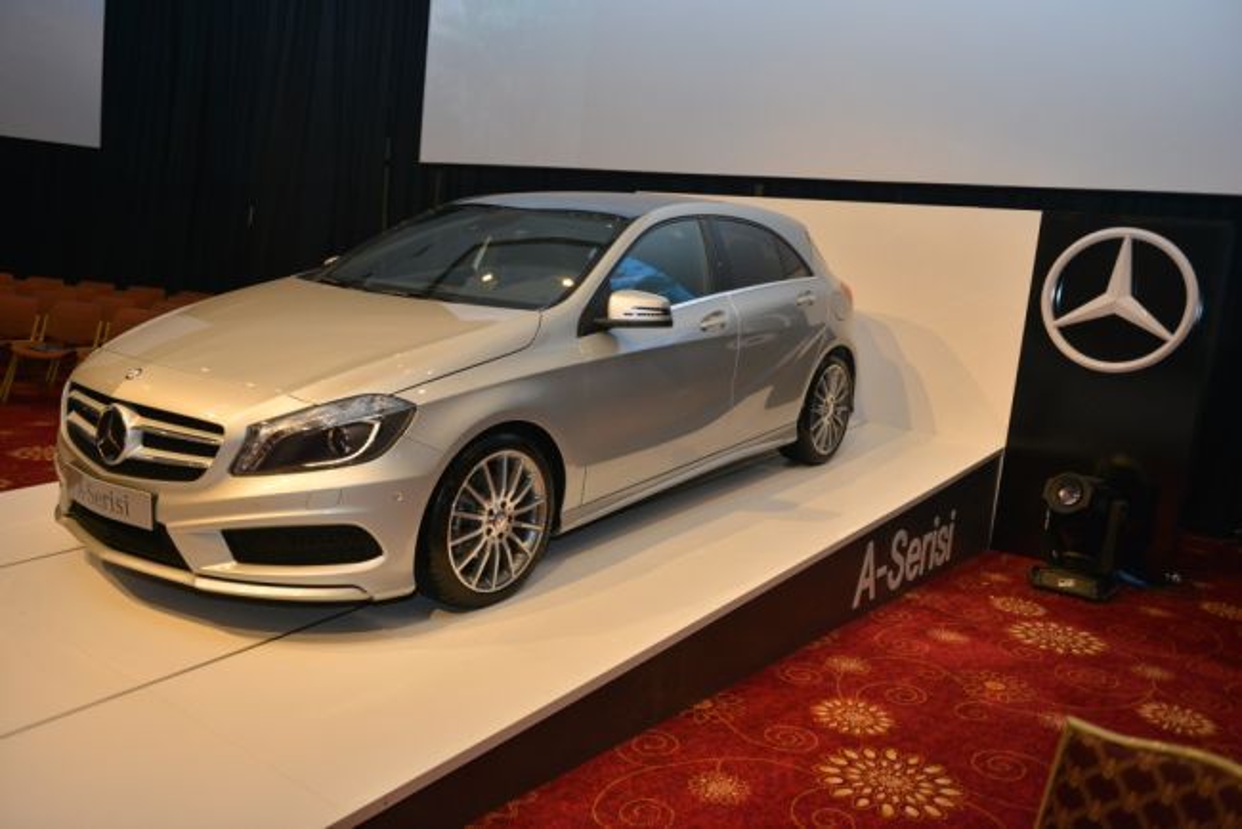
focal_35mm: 29
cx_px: 621
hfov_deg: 63.6
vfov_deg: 45.0
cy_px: 414
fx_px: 1001
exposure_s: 1/125
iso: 1000
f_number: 2.8
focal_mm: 29
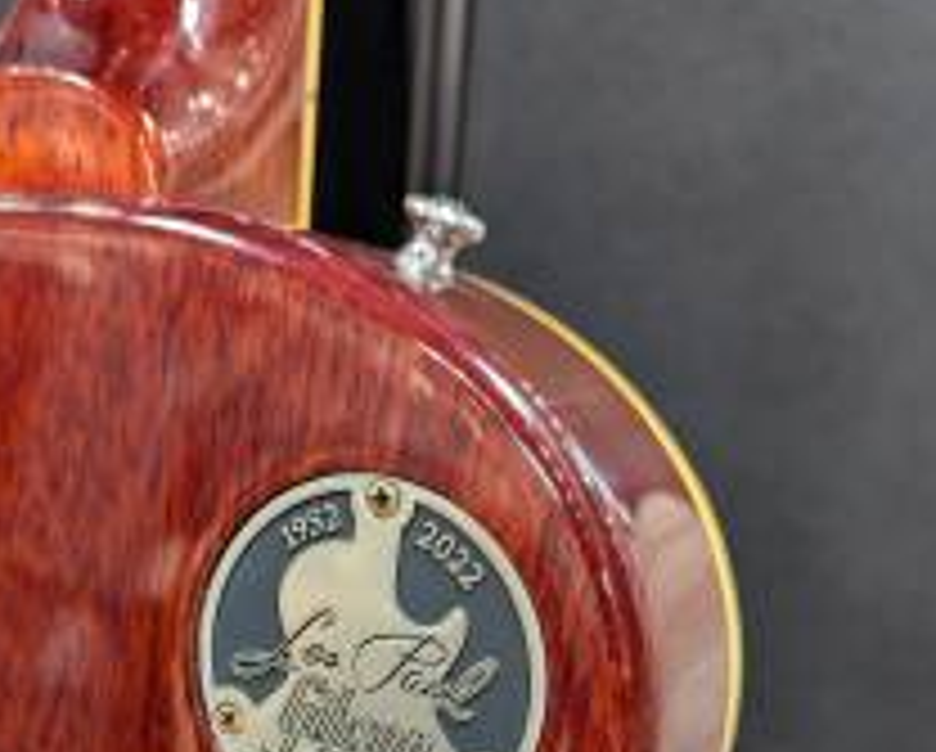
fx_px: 1248
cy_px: 698
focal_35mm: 45
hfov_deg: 40.7
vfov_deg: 31.7
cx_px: 335
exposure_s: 1/120
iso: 651
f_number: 1.85
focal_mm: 6.81
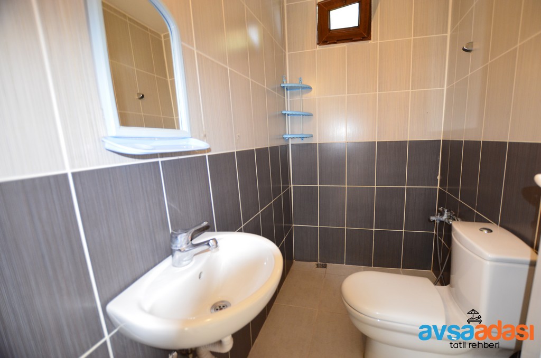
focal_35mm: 15
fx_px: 225
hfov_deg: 100.5
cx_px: 270
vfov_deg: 77.1
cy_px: 179
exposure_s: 1/30
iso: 1000
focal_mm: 10
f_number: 4
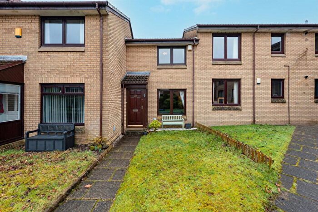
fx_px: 141
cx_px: 159
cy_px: 106
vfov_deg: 73.8
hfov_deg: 96.7
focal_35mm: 16
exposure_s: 1/200
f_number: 8
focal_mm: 16
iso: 640
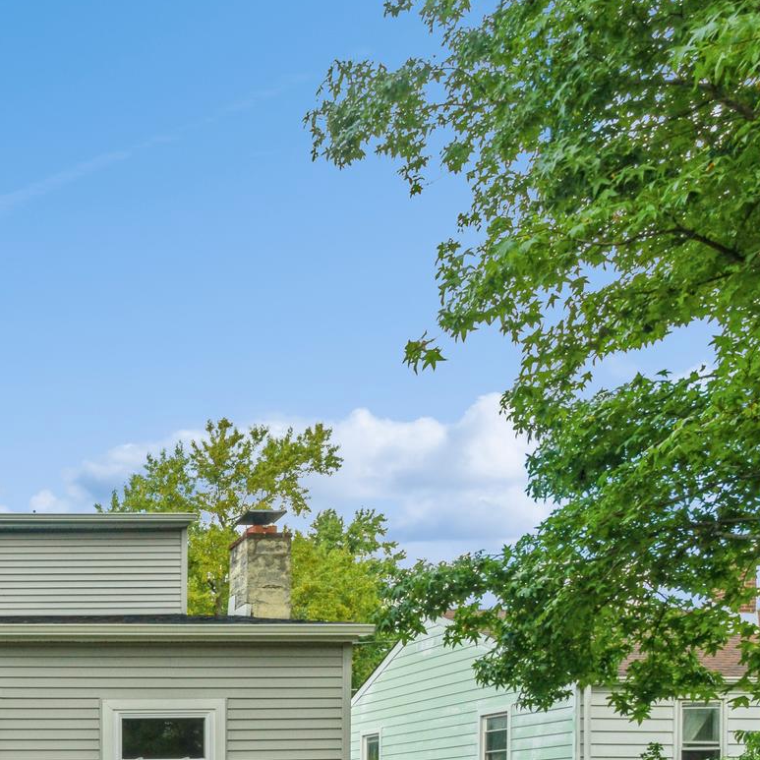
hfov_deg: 36.7
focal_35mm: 36
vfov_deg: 44.8
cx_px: -128
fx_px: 894
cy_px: 551
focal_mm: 16
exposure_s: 1/200
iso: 320
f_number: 11
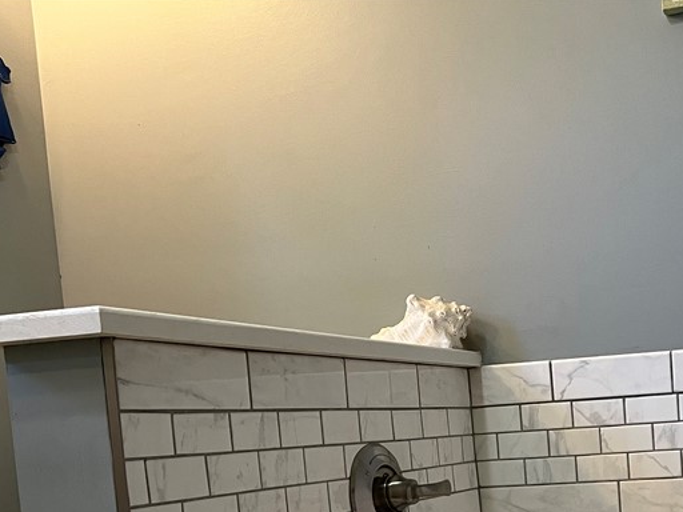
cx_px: 660
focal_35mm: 52
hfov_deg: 34.0
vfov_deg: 26.6
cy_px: 507
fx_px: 1026
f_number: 1.6
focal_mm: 5.1
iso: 80
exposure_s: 1/60
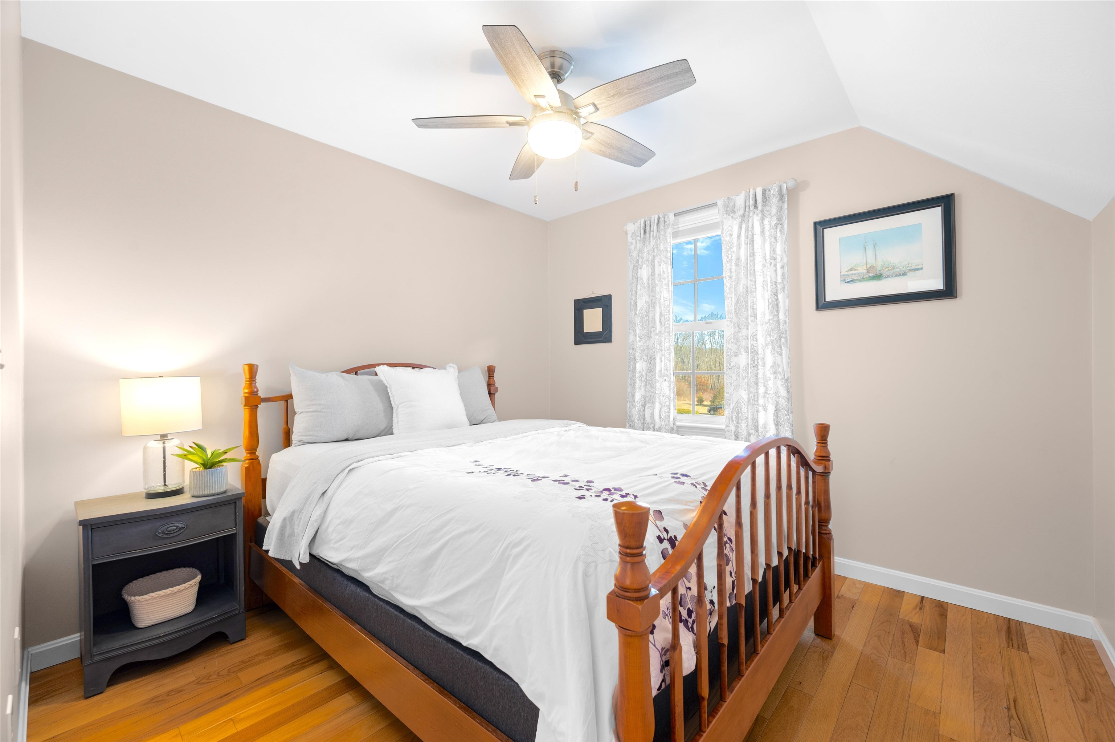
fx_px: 464
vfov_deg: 77.2
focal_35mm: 15
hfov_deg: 100.4
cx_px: 558
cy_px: 371
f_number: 7.1
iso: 250
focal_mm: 15
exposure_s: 2.5
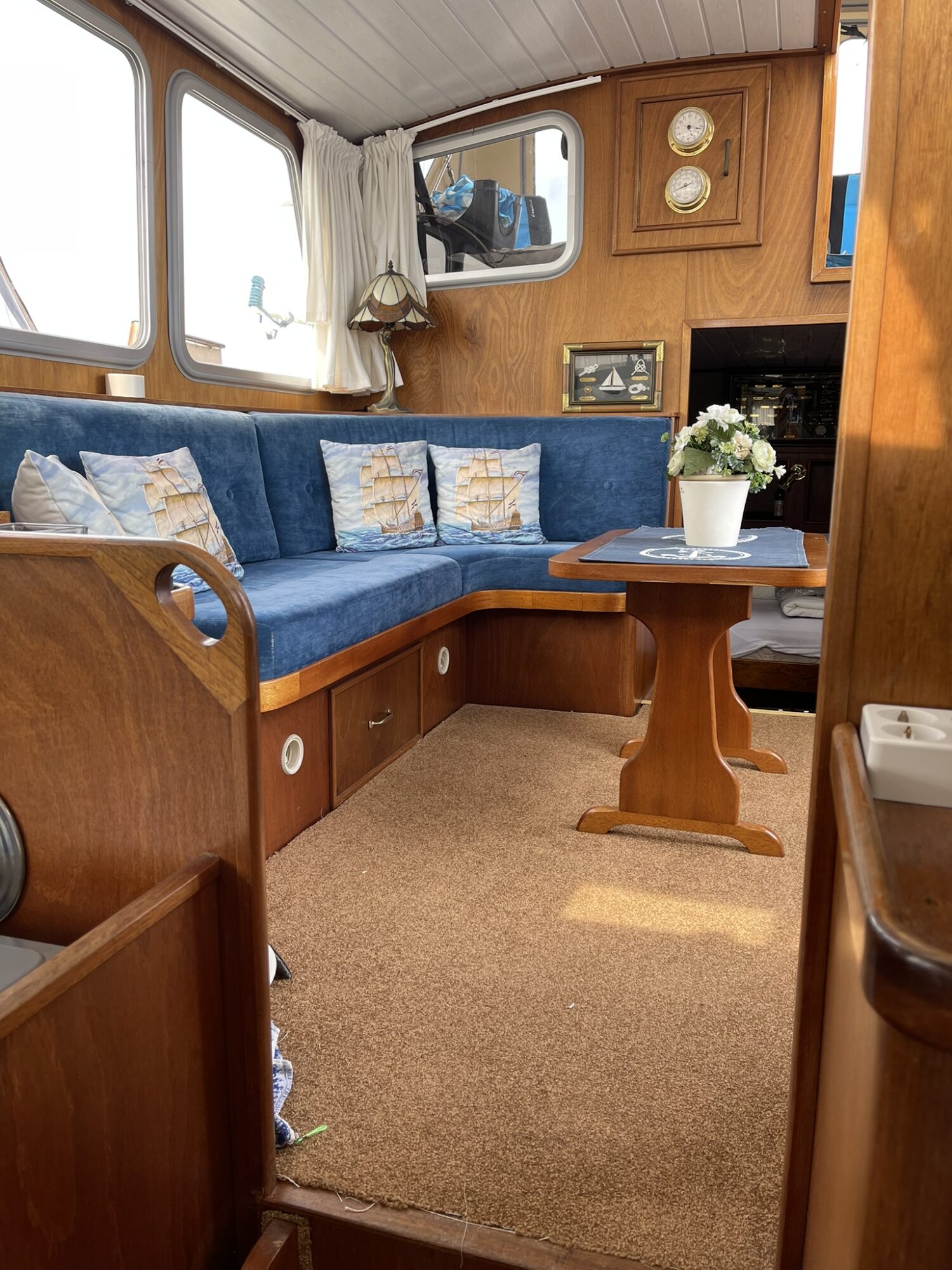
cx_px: 476
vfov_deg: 69.4
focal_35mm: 25
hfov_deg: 54.9
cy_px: 635
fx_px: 917
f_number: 1.6
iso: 40
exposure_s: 1/121
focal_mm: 5.1
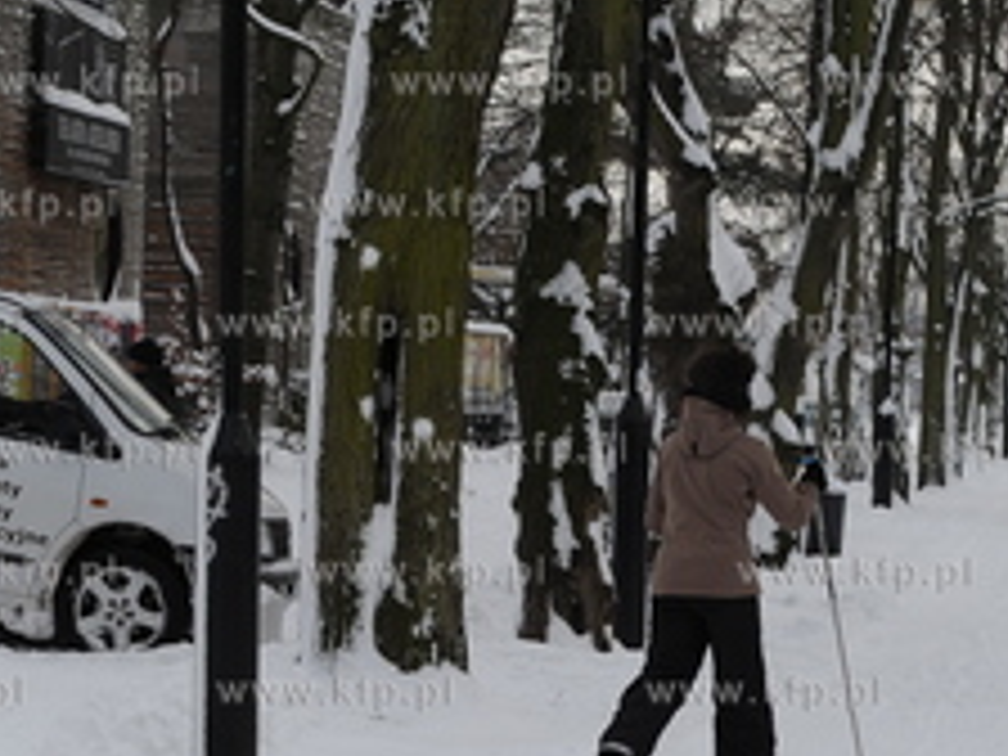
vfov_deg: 12.3
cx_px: 238
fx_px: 3494
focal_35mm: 120
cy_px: 508
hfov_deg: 16.3
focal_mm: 70
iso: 400
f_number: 8
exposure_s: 1/250
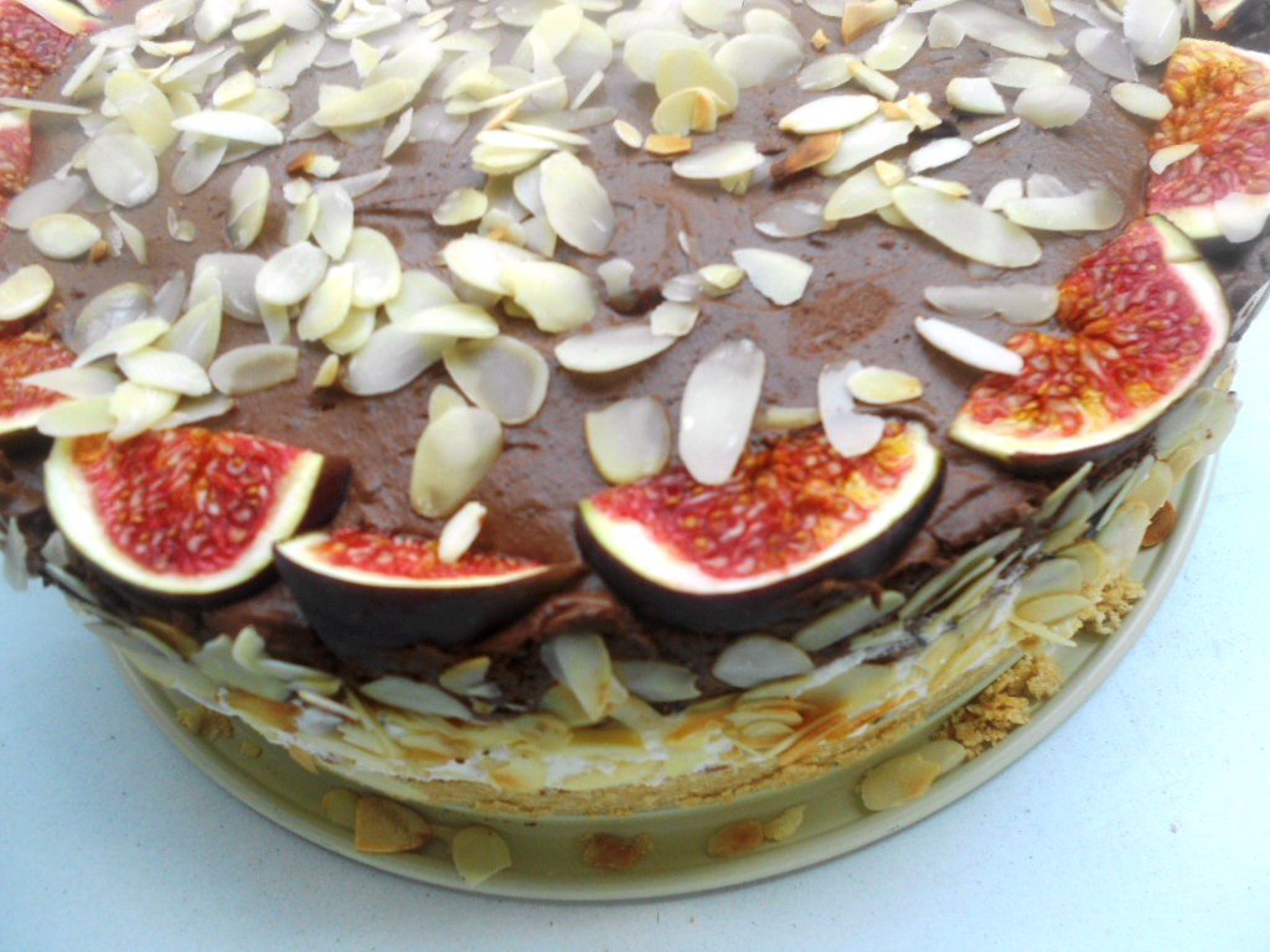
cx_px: 635
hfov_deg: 67.3
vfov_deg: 53.1
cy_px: 476
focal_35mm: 26
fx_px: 954
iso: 80
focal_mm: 4.6
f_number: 3.2
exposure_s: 1/200
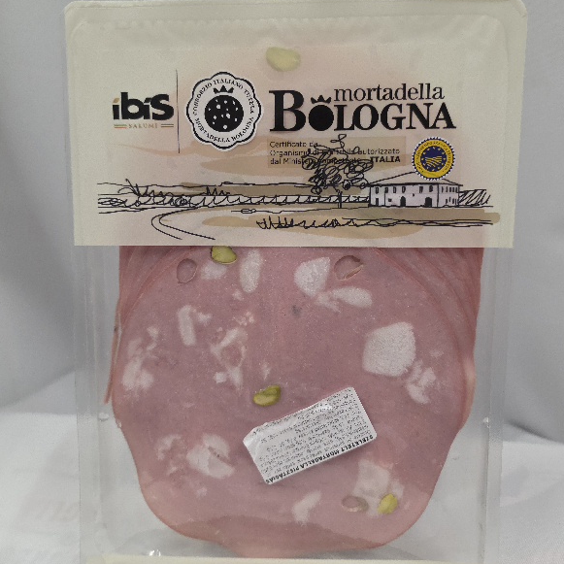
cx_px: 290
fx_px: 516
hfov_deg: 57.3
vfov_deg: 57.2
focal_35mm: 28
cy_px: 257
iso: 400
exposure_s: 1/101
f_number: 1.7
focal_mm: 6.3
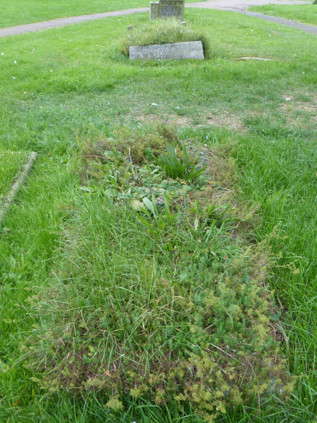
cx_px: 158
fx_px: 488
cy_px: 212
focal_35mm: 40
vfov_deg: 46.8
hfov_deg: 36.0
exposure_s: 1/60
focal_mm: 6.9
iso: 320
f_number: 3.9
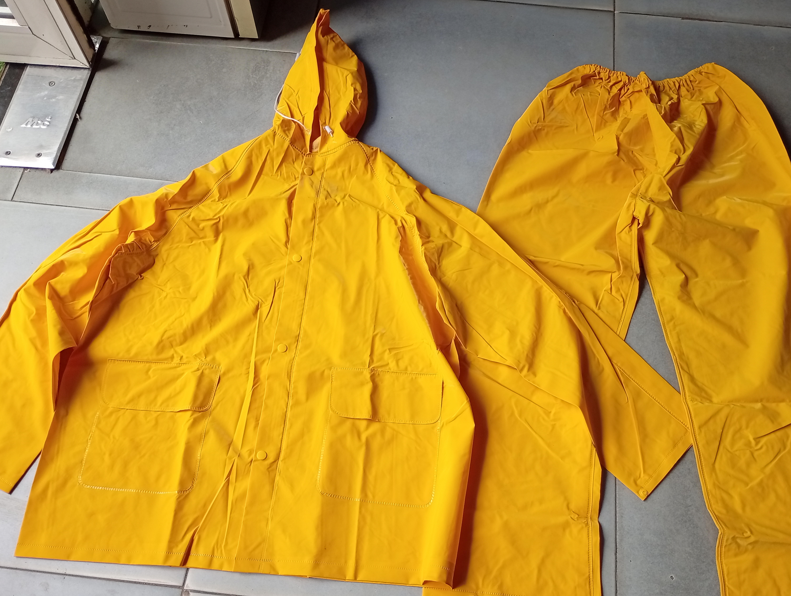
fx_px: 755
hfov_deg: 55.3
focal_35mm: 33
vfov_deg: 42.9
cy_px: 350
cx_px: 418
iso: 50
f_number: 1.8
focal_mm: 3.84
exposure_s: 1/143
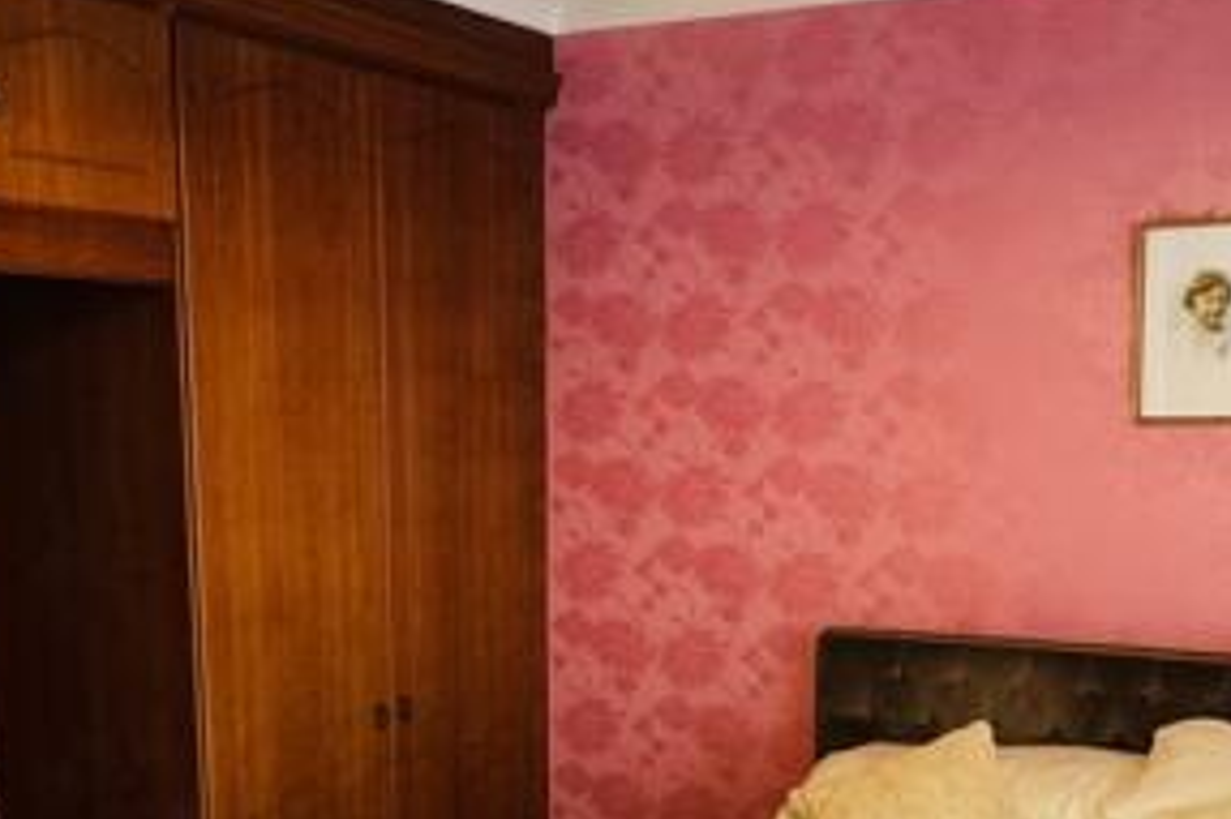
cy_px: 759
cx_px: 626
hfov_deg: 38.2
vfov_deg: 25.1
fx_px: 1777
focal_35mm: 52
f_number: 2.2
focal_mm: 2.22
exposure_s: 1/50
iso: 200
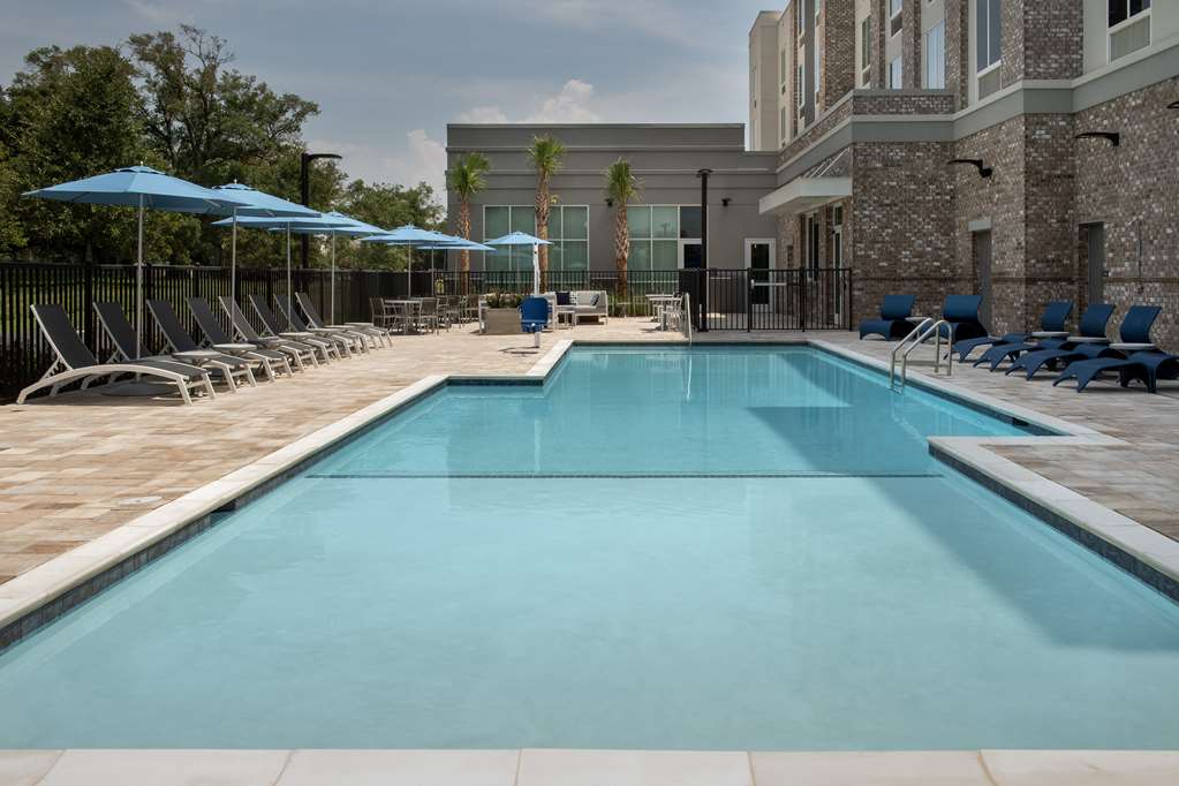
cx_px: 590
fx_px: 1048
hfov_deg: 58.7
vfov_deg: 41.1
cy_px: 393
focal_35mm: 32
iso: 50
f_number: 22
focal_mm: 32
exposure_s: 1/25
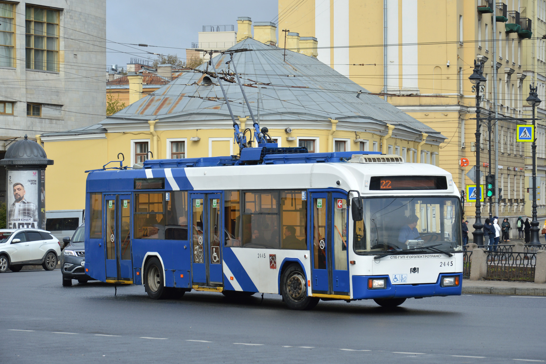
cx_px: 273
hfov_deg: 15.2
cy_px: 182
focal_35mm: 135
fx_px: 2047
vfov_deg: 10.2
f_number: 7.1
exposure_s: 1/500
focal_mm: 90
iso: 200
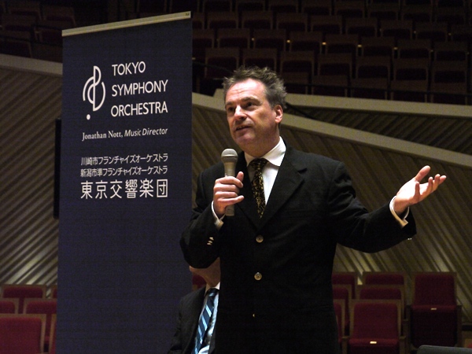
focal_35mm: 96
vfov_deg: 15.4
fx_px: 1309
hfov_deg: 20.4
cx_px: 236
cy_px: 177
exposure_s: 1/250
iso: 1600
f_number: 5.5
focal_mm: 48
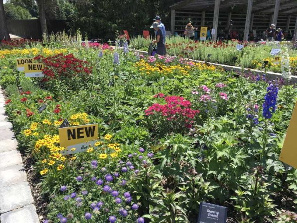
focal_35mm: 29
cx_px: 148
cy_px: 112
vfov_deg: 48.2
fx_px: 249
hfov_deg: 61.7
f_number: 2.2
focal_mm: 4.15
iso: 25
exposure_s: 1/1040
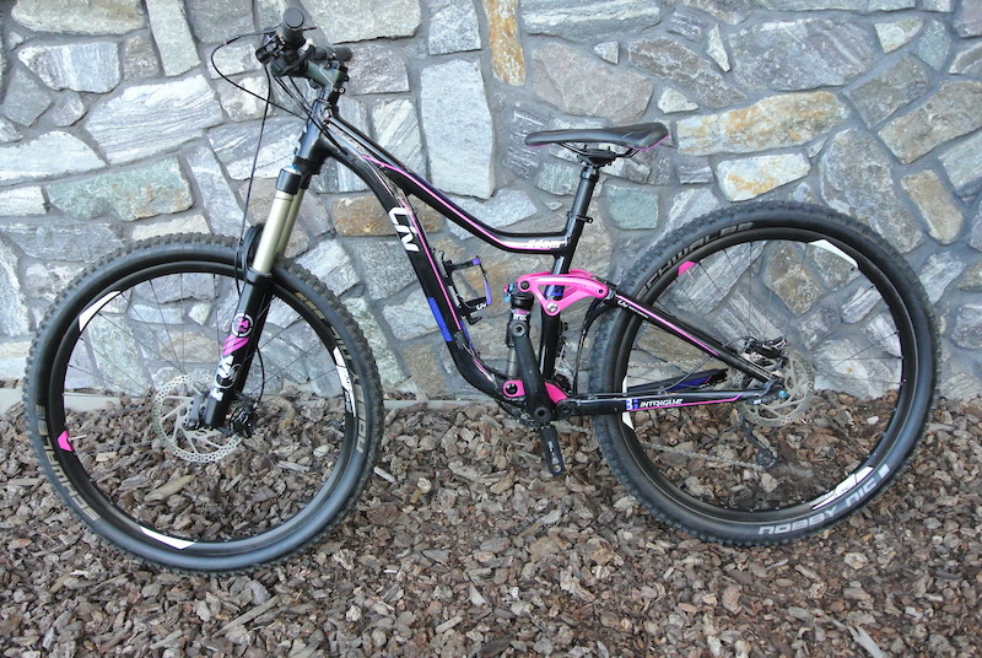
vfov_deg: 41.2
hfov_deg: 58.6
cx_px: 491
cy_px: 329
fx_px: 874
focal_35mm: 32
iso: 1600
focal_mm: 12.2
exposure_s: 1/320
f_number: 4.5
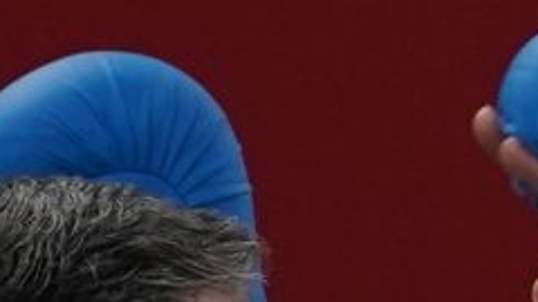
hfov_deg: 0.9
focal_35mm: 2352
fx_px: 33553
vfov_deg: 0.5
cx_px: 885
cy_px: 859
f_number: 2.8
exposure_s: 1/1000
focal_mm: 200
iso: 1250
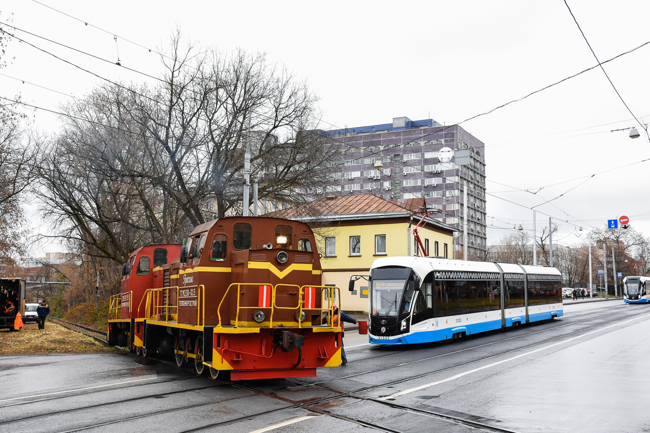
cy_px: 216
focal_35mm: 39
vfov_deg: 34.2
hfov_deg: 49.6
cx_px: 325
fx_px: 704
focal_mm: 26
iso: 500
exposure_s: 1/320
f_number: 5.6
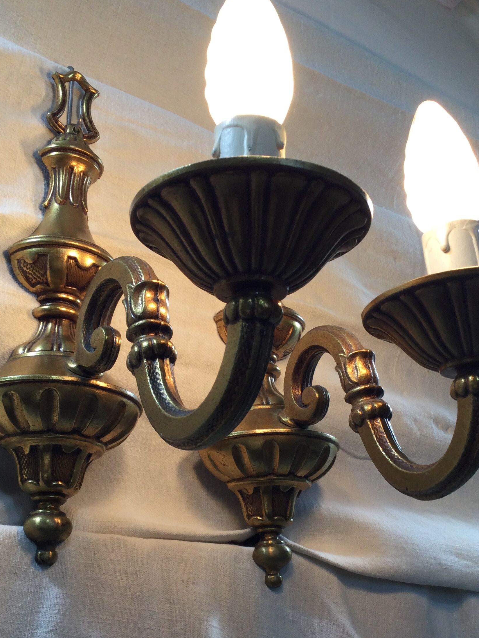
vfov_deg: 41.1
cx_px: 226
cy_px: 368
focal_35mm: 46
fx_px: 849
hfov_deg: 31.5
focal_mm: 3.3
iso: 40
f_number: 2.4
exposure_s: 1/100
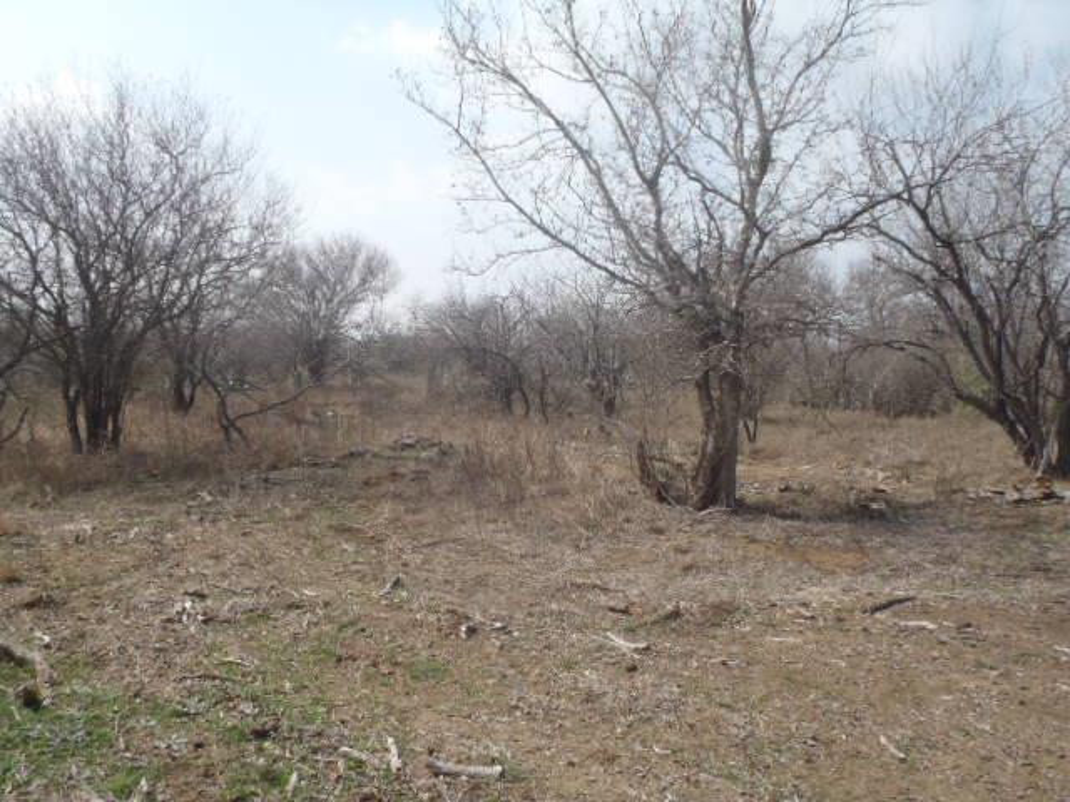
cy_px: 401
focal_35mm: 28
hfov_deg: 63.4
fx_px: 865
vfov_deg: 49.7
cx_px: 535
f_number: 3.9
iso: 80
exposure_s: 1/640
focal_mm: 5
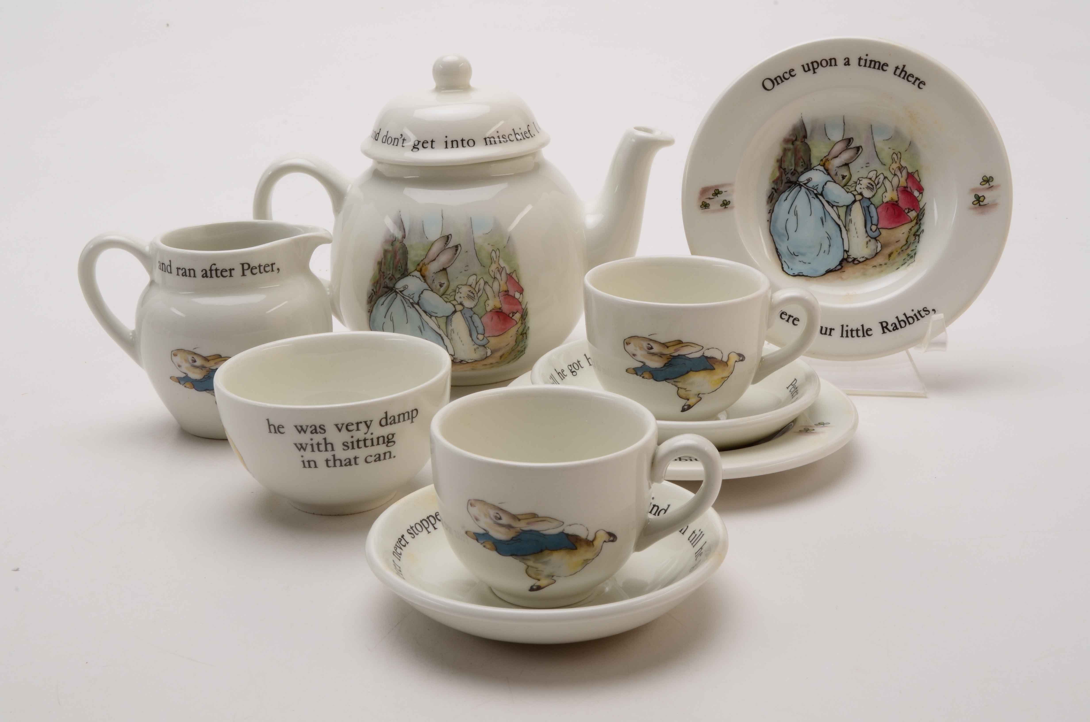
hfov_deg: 35.1
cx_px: 545
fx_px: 1722
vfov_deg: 23.7
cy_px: 361
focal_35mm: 57
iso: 100
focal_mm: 38
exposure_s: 1/160
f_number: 29
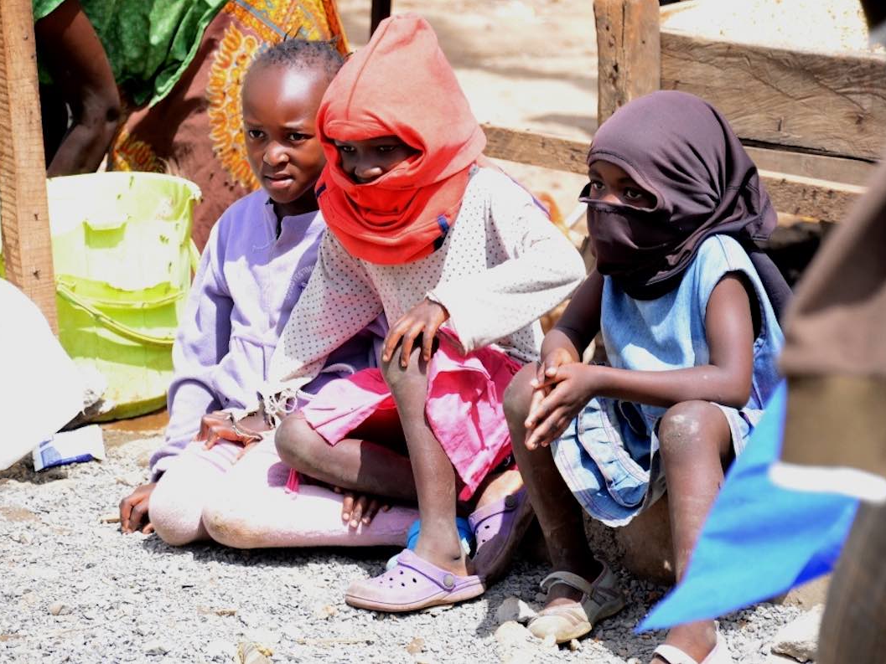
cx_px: 444
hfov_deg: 11.5
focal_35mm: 172
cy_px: 332
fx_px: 4391
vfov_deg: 8.7
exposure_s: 1/500
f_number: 5.6
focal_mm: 105
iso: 400
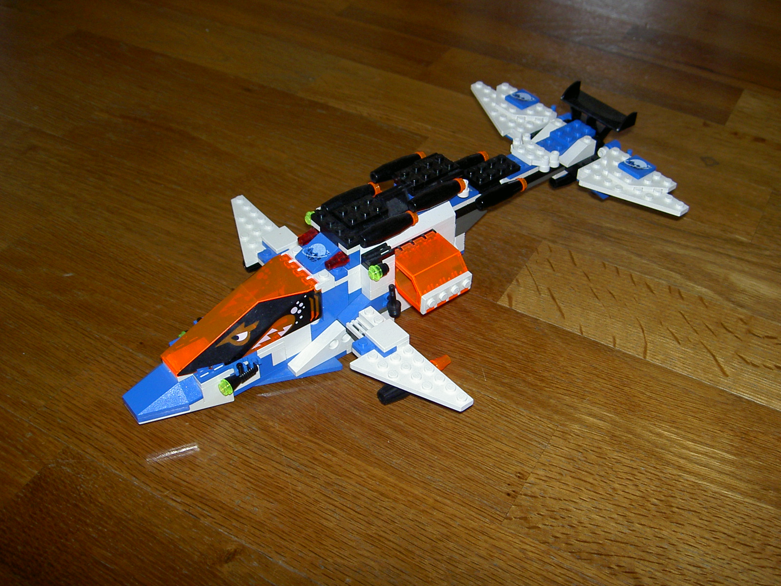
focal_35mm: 39
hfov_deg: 47.9
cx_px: 390
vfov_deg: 36.8
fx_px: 880
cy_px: 293
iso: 100
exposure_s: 1/59.5
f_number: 2.8
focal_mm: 8
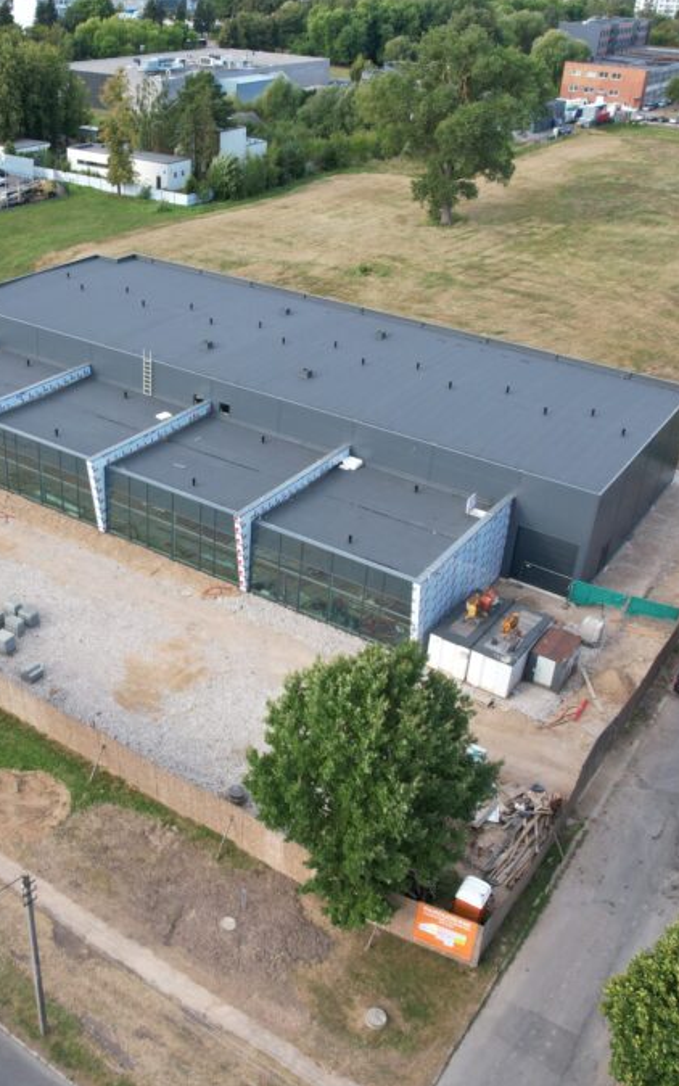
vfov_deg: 56.7
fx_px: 1006
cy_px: 543
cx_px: 220
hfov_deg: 36.8
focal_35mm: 34
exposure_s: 1/350
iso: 100
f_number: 2.8
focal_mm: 8.38
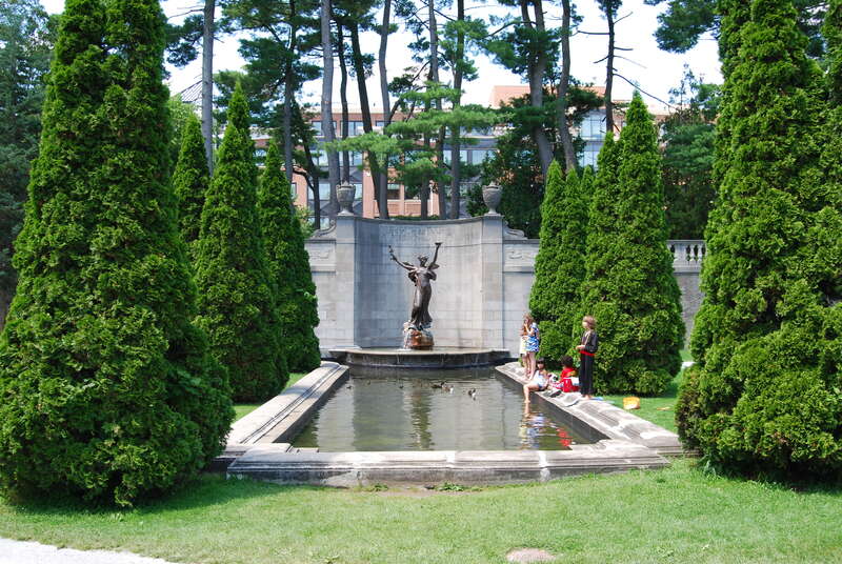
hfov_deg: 53.1
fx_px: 843
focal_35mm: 36
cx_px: 421
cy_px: 282
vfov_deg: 37.0
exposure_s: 1/60
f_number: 8
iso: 200
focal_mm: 24
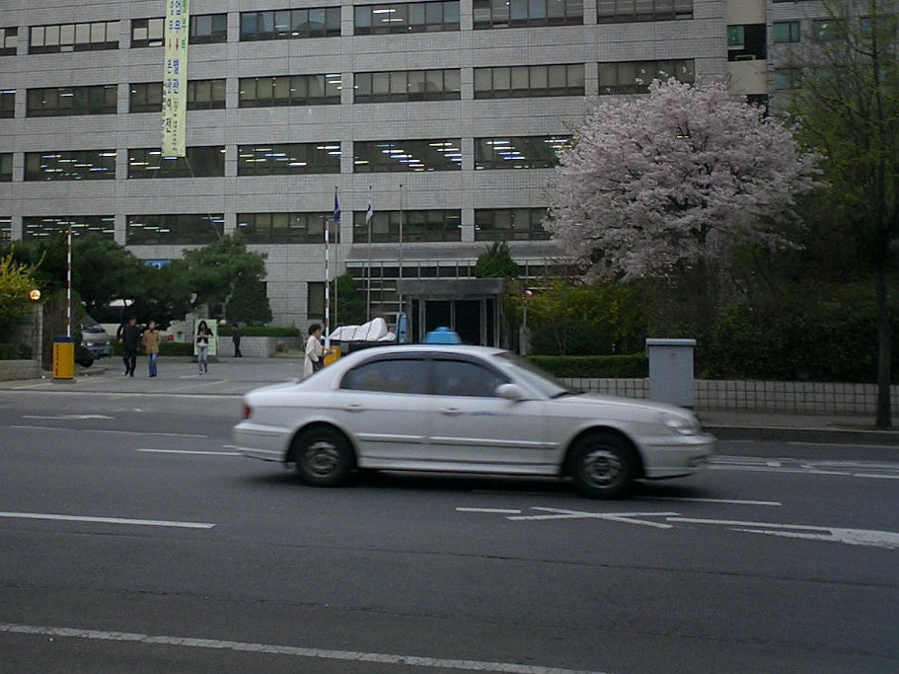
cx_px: 309
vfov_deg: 27.8
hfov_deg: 36.5
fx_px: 1350
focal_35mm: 52
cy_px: 206
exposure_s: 1/160
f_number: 3.5
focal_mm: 5.6
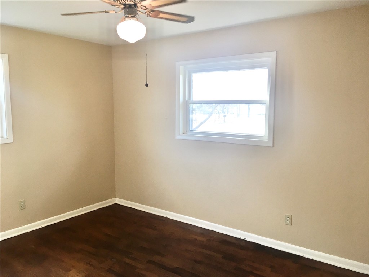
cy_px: 138
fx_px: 309
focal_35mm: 29
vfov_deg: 48.2
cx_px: 184
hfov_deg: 61.7
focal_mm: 4.15
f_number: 2.2
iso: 25
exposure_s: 1/30
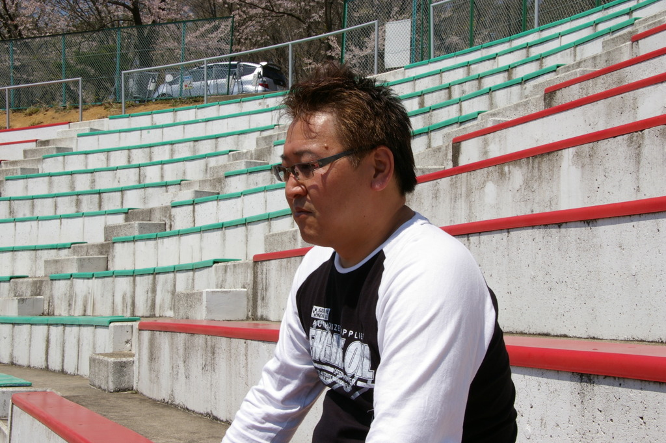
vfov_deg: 23.2
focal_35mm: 58
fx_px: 1082
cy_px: 222
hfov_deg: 34.2
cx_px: 333
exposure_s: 1/125
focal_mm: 39
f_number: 19
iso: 200
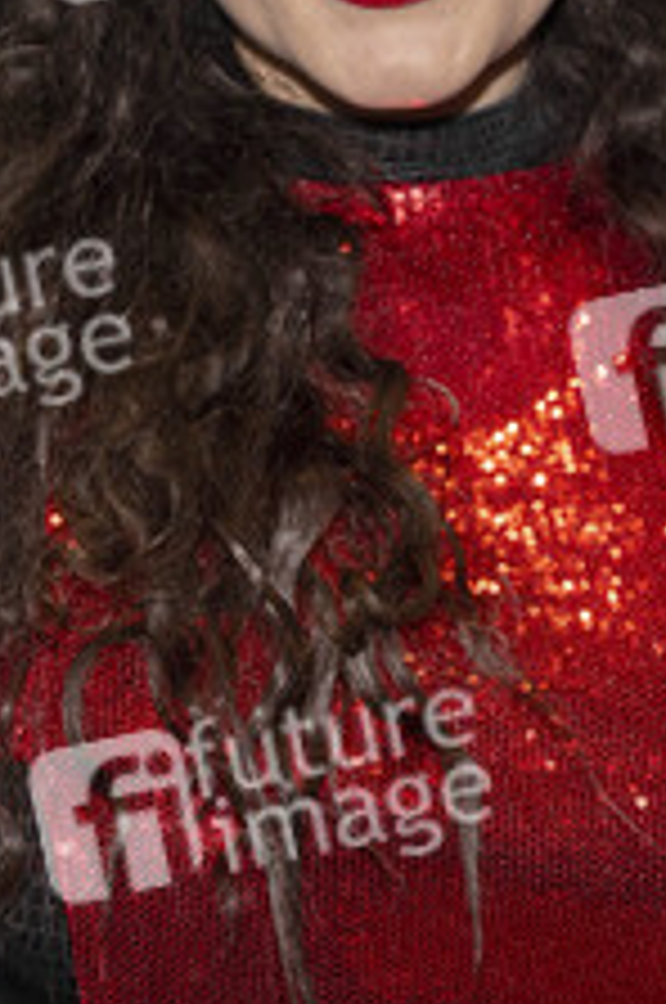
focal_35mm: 215
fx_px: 5984
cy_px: 122
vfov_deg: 9.5
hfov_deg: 6.4
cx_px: 392
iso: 800
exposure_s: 1/200
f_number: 5.6
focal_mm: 120
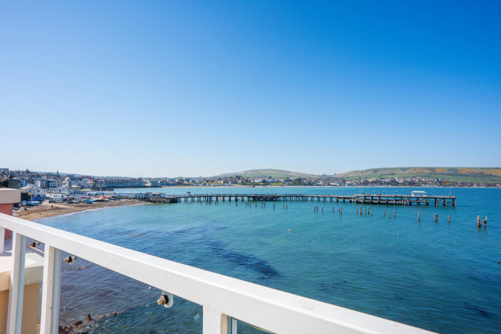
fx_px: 278
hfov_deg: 84.0
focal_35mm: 20
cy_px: 167
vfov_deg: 61.9
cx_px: 250
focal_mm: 20
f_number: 11
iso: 200
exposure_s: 1/250
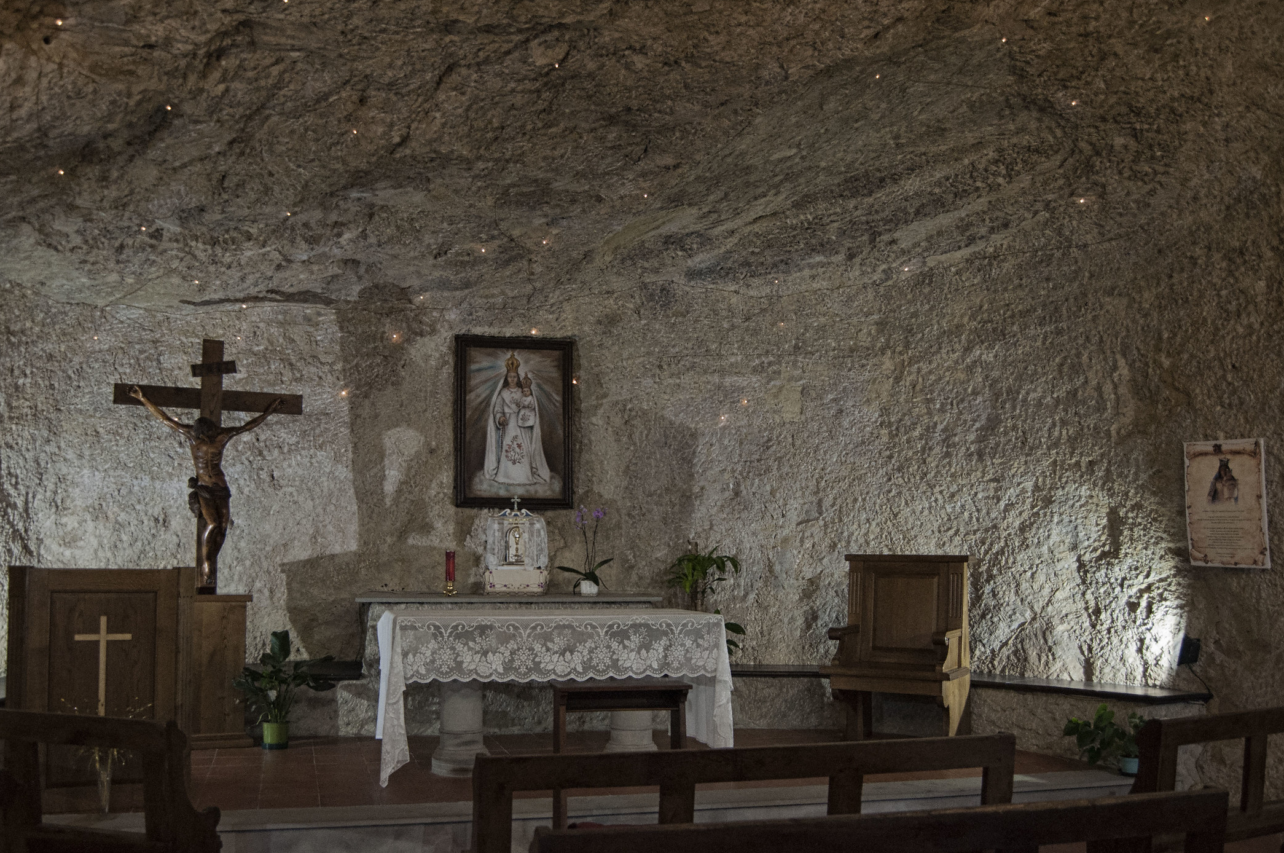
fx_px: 1104
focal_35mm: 31
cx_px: 576
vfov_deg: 42.2
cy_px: 472
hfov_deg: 60.2
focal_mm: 18
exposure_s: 1/40
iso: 1600
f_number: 3.5
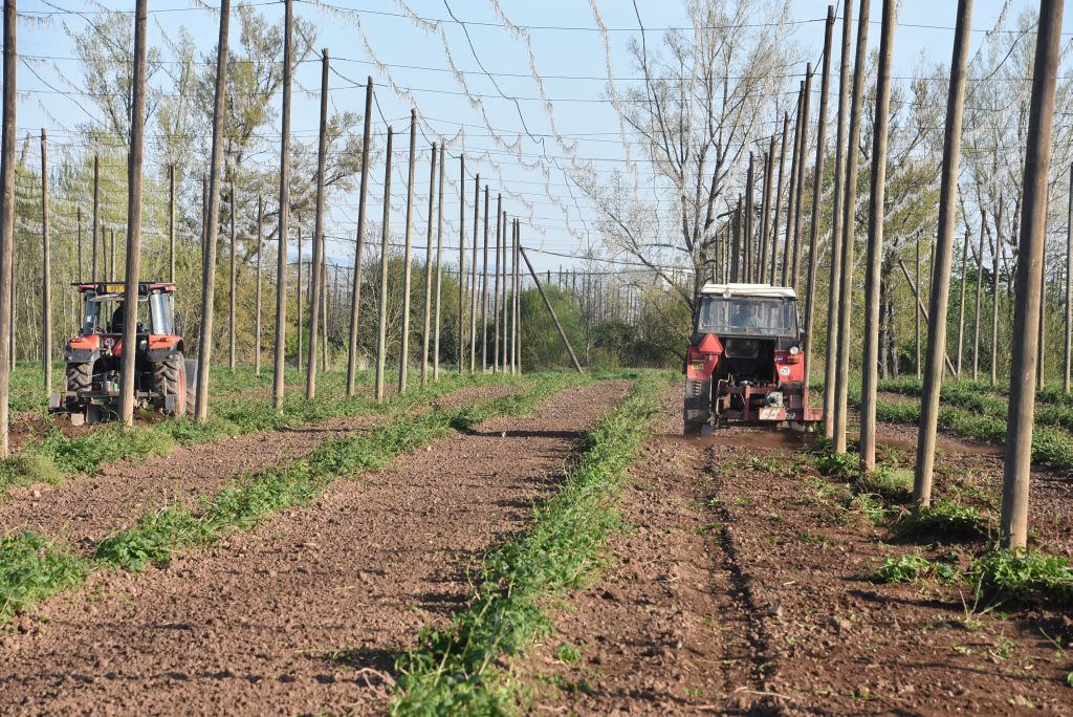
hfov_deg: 16.1
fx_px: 3802
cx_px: 536
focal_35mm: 128
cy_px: 358
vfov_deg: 10.8
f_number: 8
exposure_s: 1/1000
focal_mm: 85
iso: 640
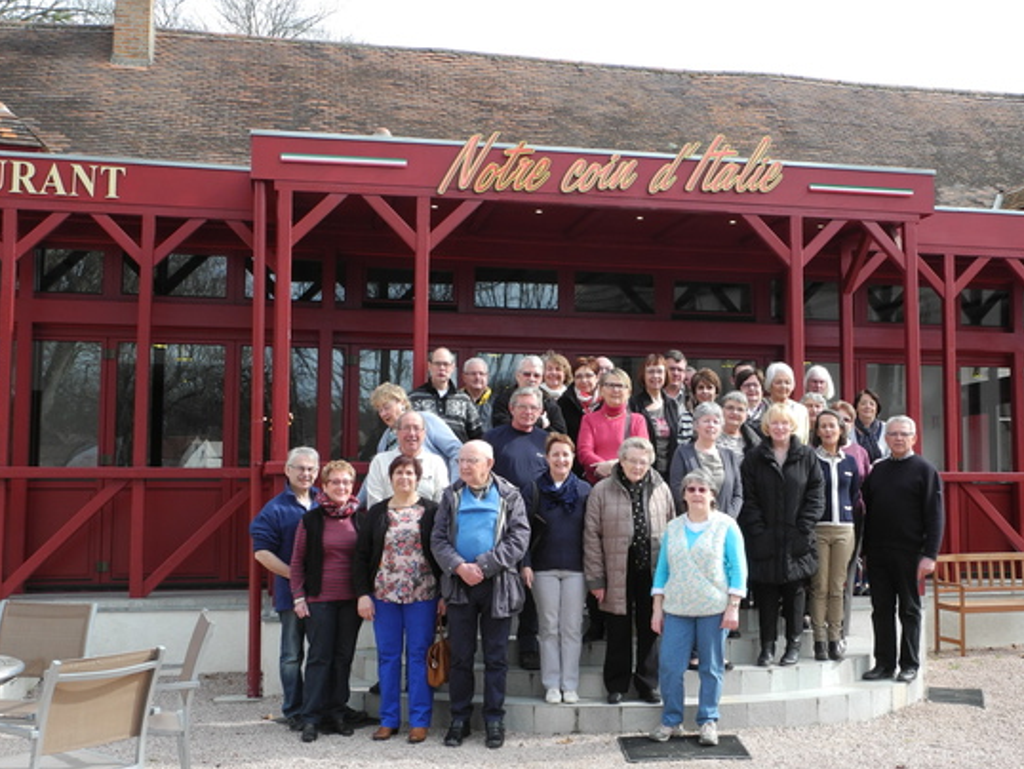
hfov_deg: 39.4
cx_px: 638
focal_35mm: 48
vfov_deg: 30.3
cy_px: 396
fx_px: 1421
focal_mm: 8.1
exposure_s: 1/200
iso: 100
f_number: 5
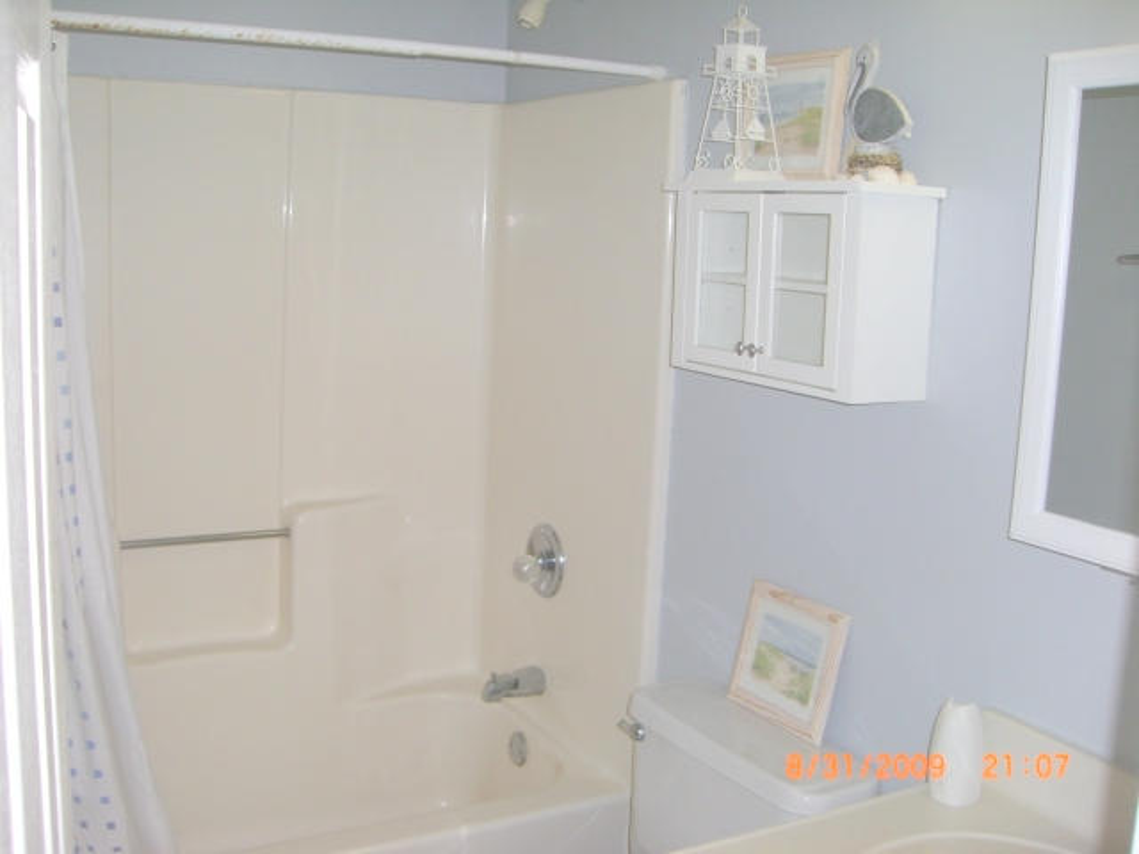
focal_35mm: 38
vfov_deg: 37.7
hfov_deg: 49.0
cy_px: 427
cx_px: 570
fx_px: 1250
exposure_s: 1/60
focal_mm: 6.2
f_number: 2.7
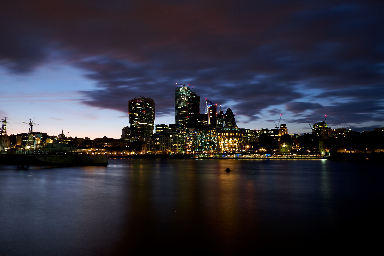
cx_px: 192
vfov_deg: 55.1
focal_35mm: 23
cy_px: 128
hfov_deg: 76.1
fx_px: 245
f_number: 20
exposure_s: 20
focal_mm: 15
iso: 200
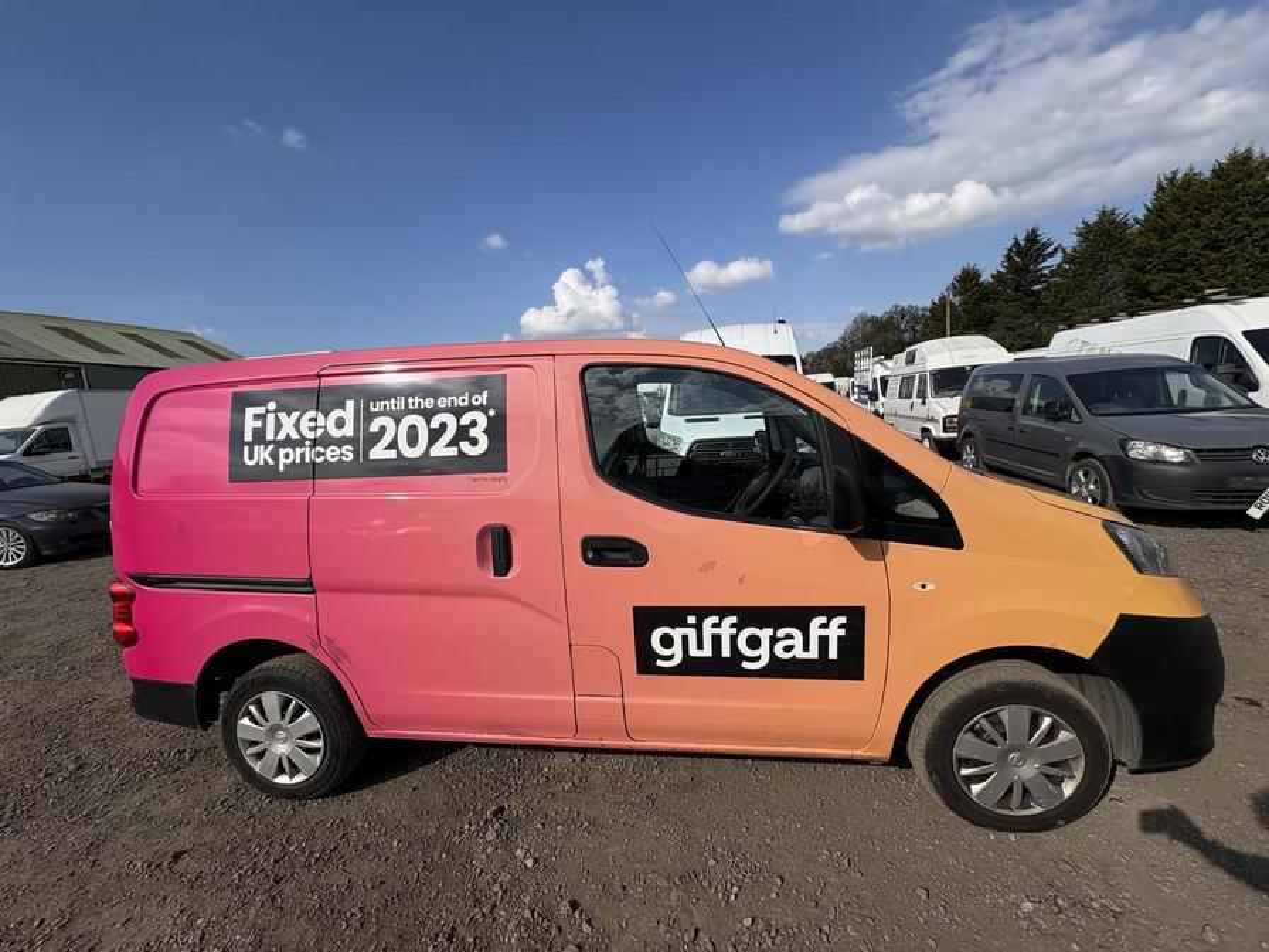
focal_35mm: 14
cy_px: 476
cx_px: 634
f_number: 2.2
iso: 50
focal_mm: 2.22
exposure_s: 1/2874
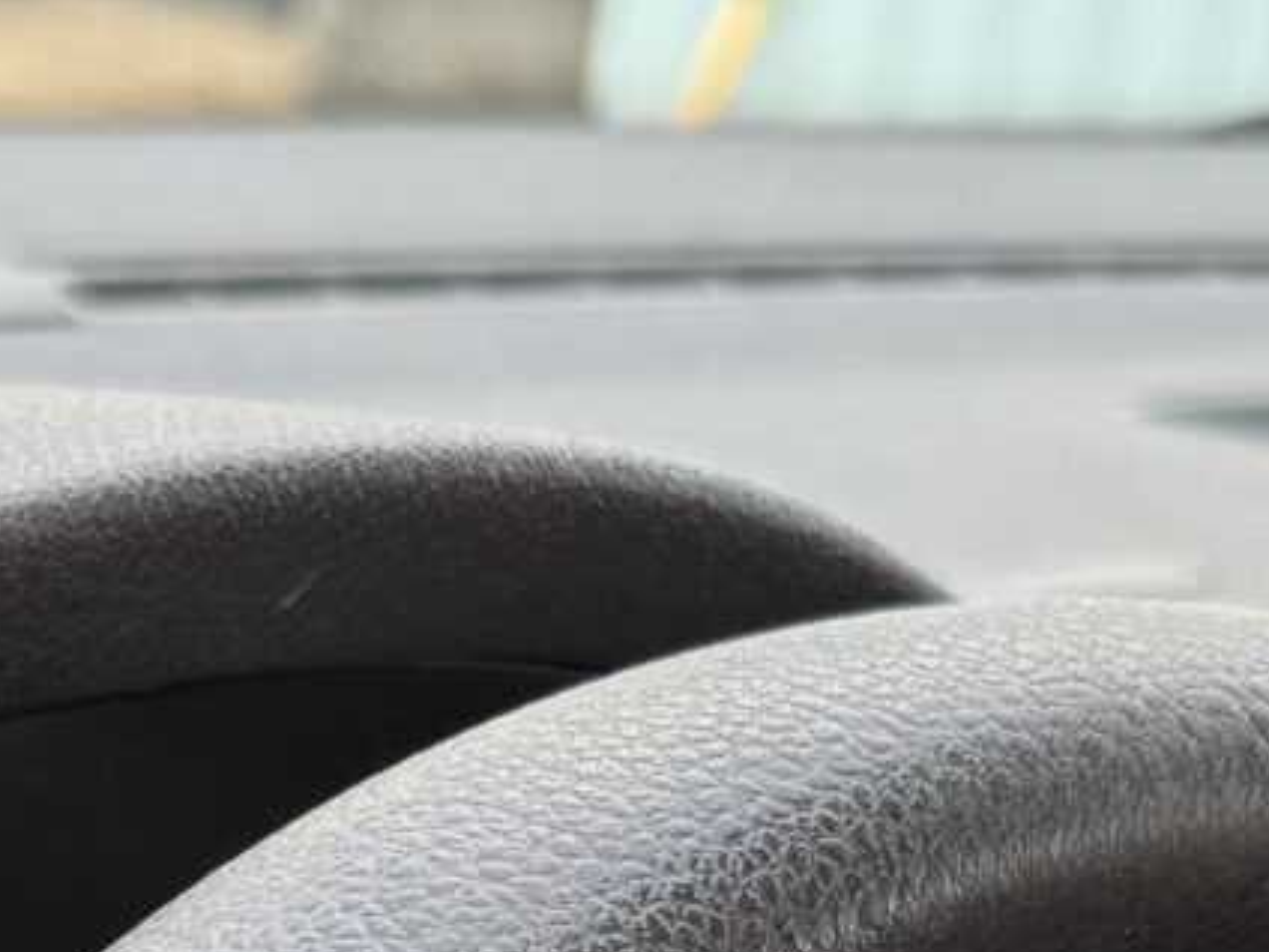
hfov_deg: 13.6
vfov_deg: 9.4
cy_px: 2051
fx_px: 5316
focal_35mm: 145
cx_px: 335
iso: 64
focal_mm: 6.76
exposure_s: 1/232
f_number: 1.78
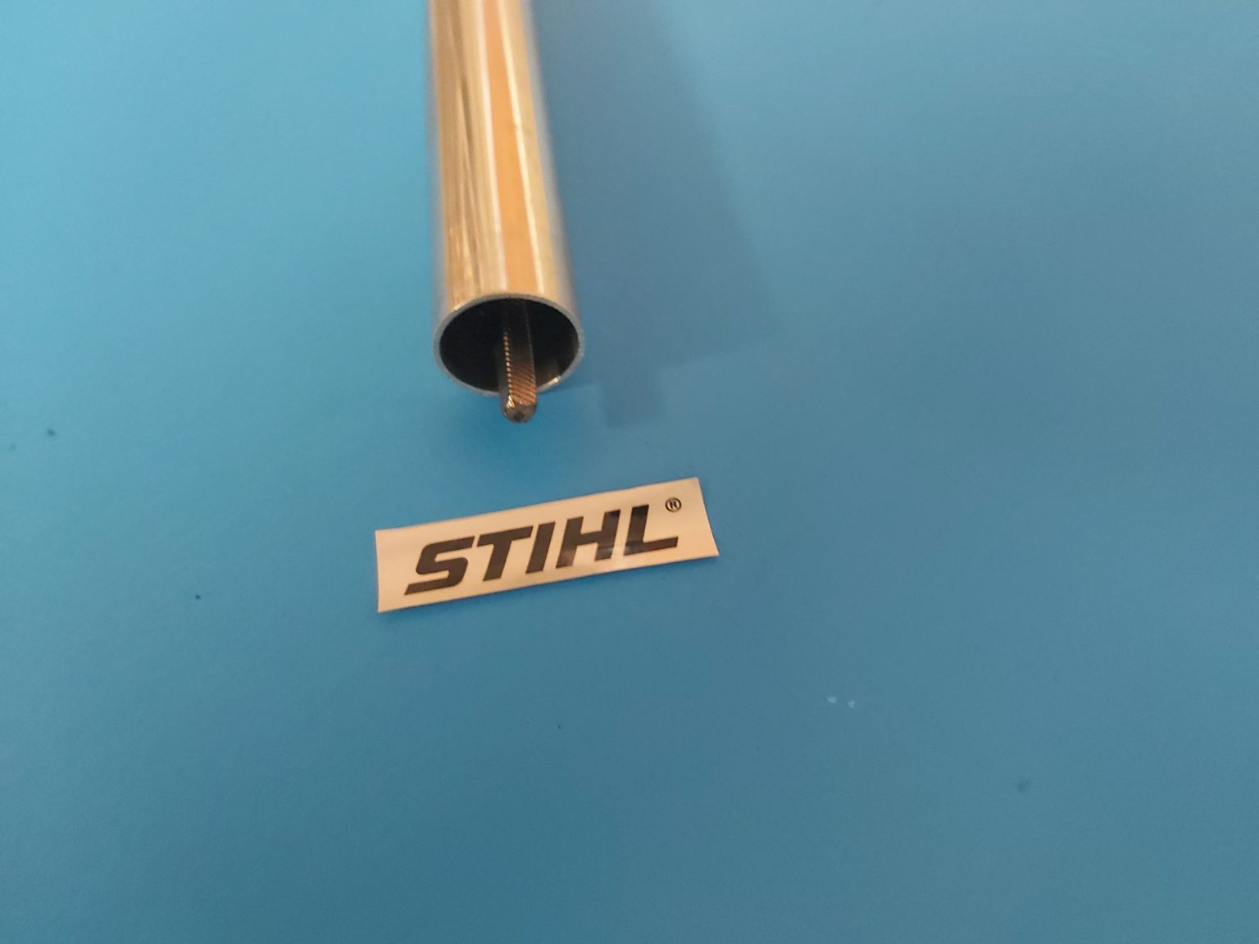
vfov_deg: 53.1
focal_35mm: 26
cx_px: 630
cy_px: 472
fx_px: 946
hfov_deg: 67.3
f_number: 1.7
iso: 1250
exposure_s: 1/17
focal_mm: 3.92
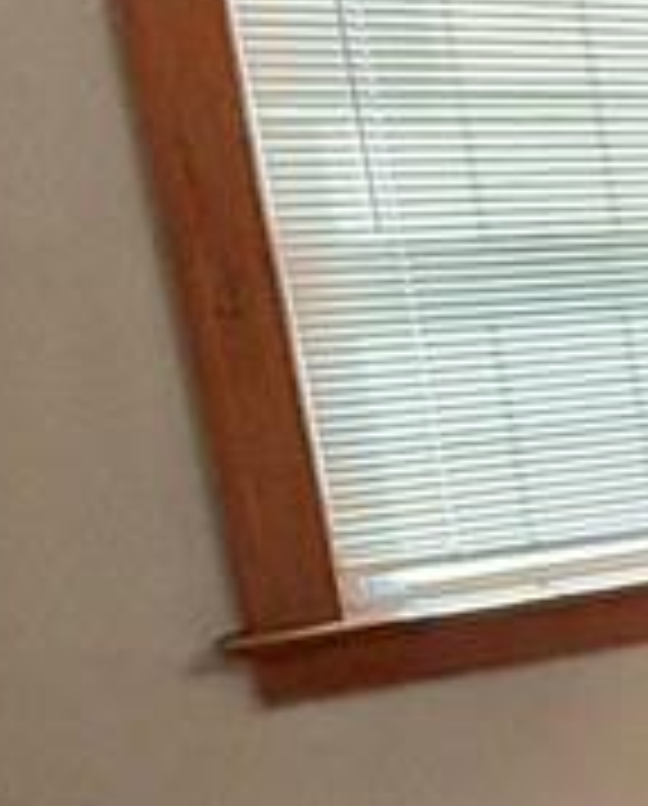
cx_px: 1881
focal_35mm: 78
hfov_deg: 11.8
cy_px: 504
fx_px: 1864
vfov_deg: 24.3
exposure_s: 1/120
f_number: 2.2
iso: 320
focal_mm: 2.22
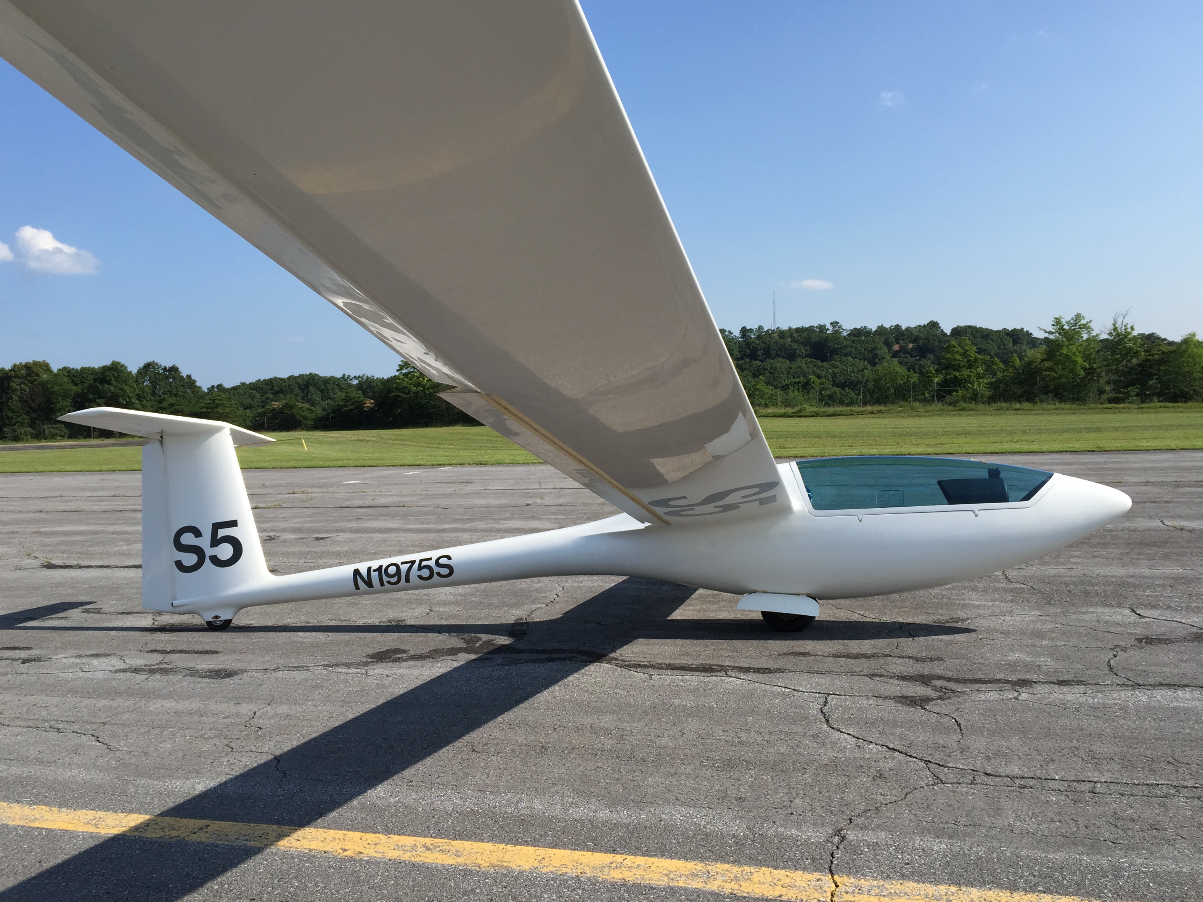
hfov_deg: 60.0
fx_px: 1043
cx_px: 602
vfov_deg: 46.8
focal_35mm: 30
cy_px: 439
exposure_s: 1/2083
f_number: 2.2
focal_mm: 4.15
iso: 32
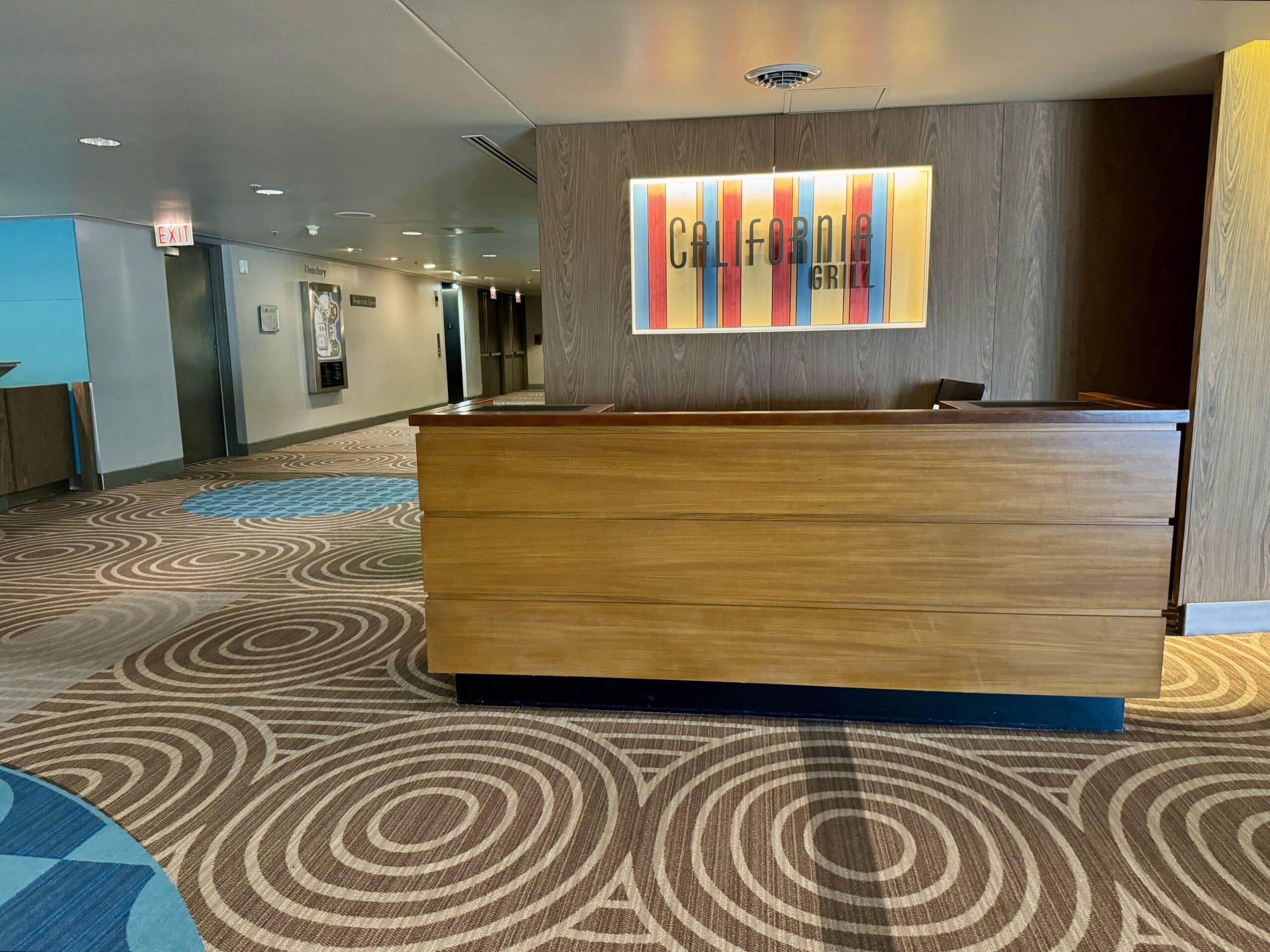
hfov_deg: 71.6
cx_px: 635
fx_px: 881
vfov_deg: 56.8
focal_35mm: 24
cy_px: 476
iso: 400
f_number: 1.78
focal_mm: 6.76
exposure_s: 1/60
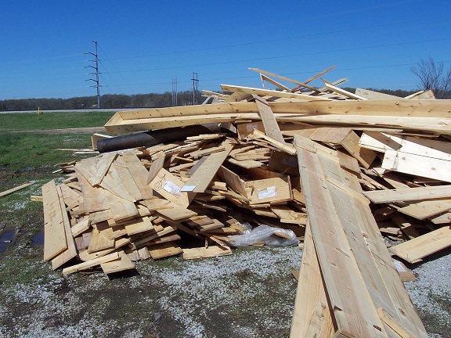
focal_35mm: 35
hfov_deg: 52.6
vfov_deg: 40.7
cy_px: 169
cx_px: 226
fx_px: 456
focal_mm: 6
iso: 80
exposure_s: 1/750
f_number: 5.6
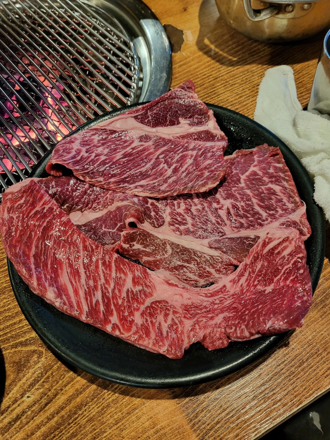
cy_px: 220
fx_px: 330
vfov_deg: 67.3
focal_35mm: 26
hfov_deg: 53.1
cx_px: 165
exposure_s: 1/40
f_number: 1.8
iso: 400
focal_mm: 4.25
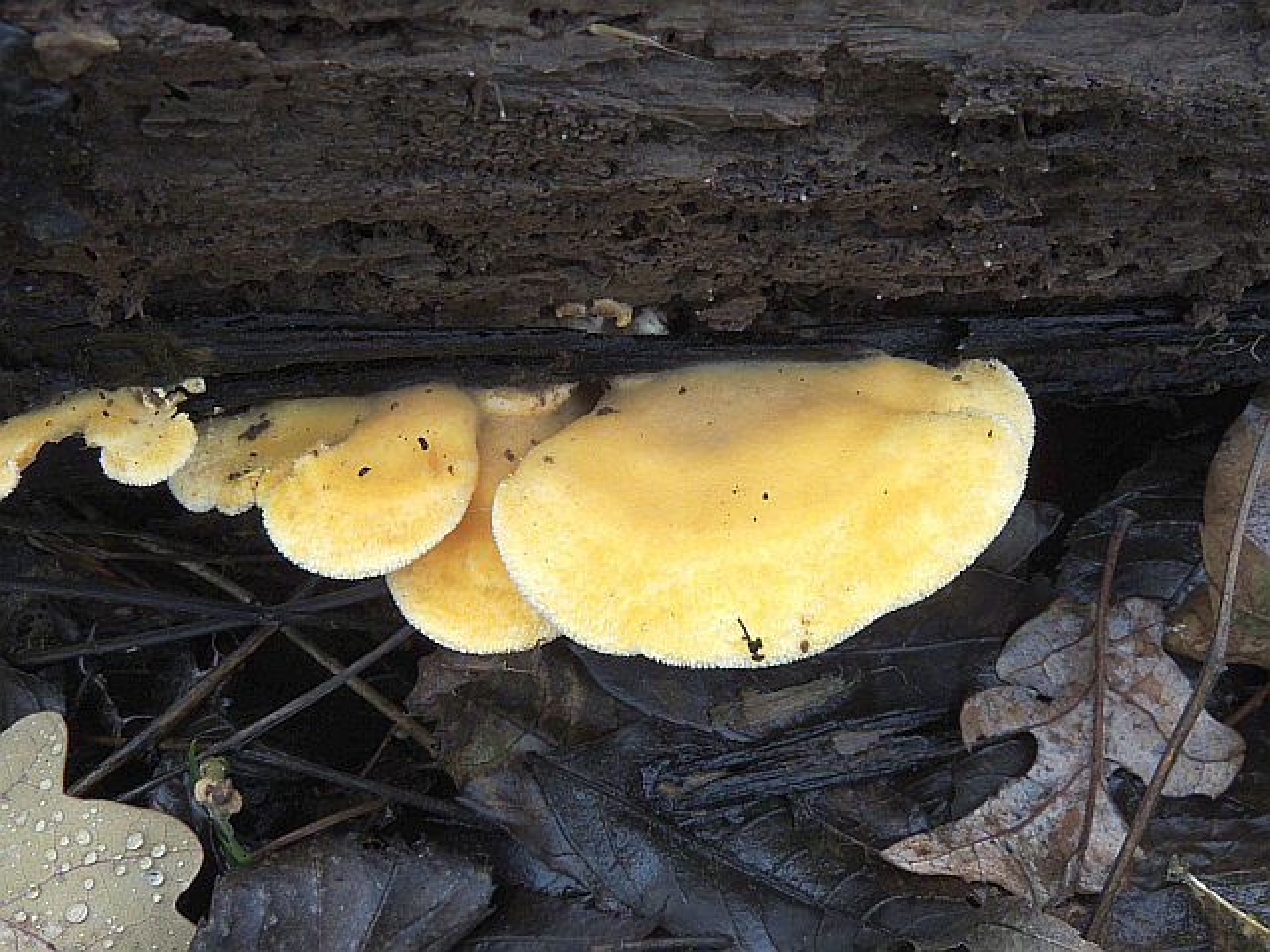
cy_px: 476
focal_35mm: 43
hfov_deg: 43.9
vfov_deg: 33.6
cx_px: 635
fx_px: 1578
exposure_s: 1/15
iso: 100
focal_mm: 7.6
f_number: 7.6
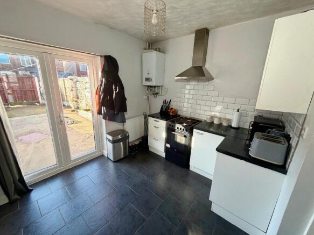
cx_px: 157
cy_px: 118
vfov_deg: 85.7
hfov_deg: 102.1
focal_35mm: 14
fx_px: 127
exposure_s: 1/96
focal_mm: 2.22
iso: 64
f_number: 2.2
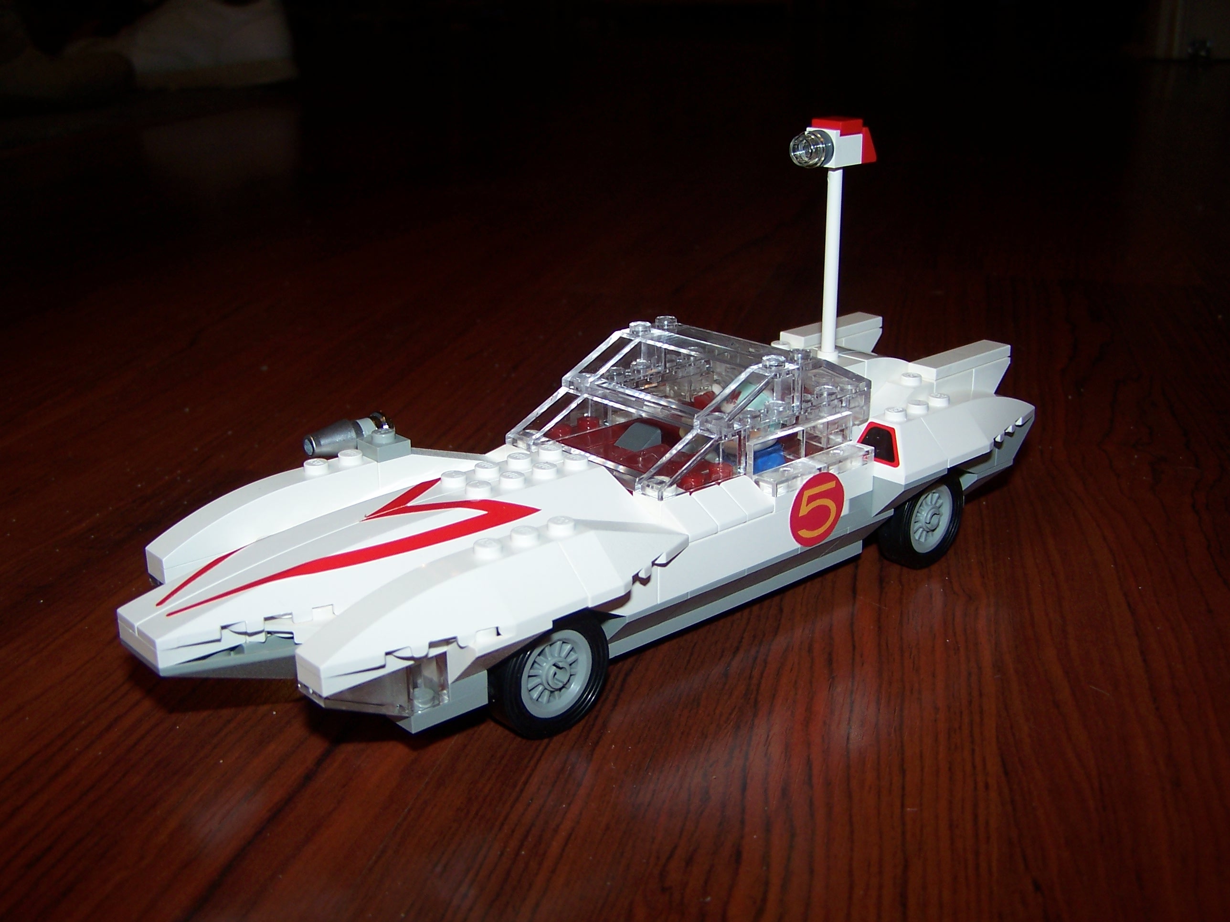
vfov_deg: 37.7
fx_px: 1350
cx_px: 615
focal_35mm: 38
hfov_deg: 49.0
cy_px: 461
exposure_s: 1/60
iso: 80
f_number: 2.8
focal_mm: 6.3
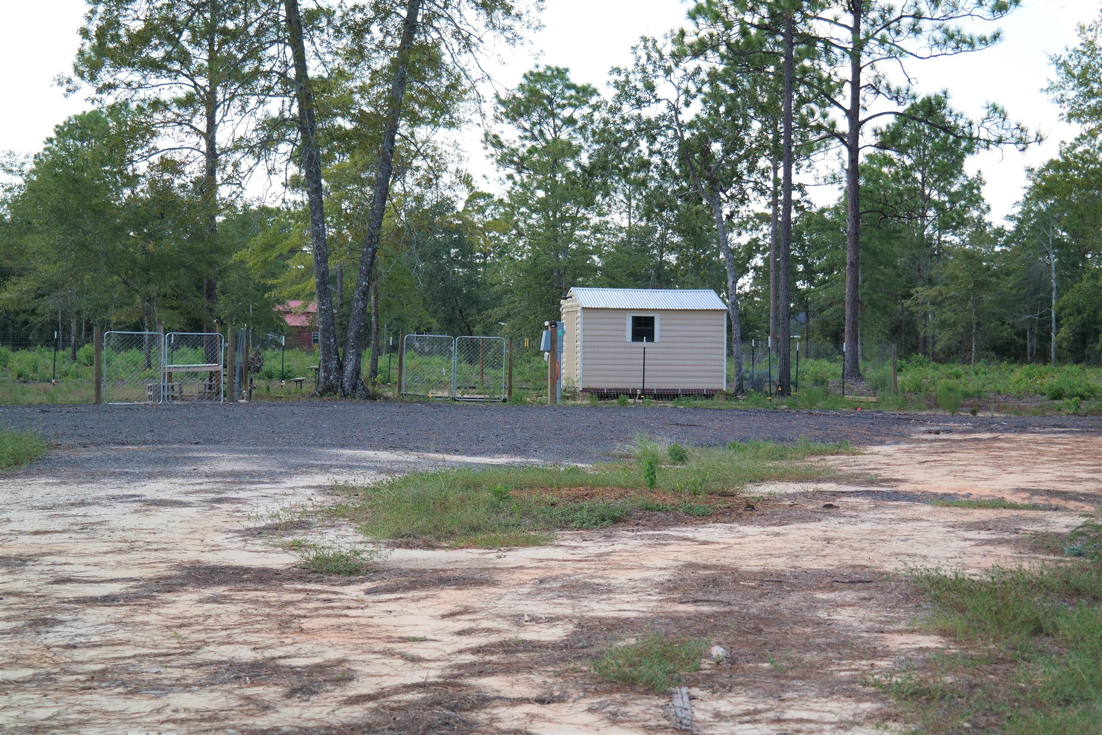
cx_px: 551
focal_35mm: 66
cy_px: 368
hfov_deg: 30.5
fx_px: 2020
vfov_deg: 20.6
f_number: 5
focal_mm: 43
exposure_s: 1/160
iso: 100
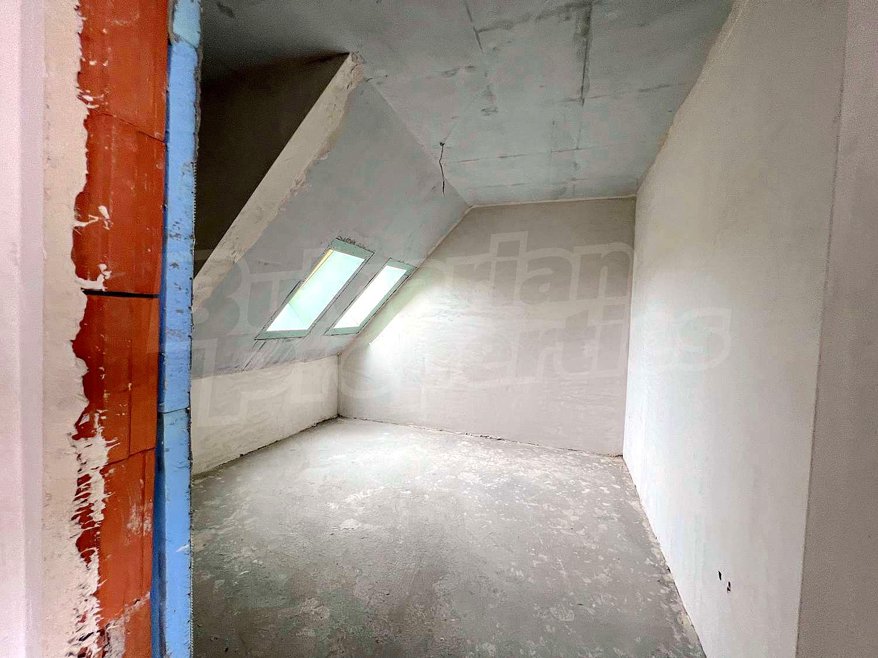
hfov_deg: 106.2
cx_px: 439
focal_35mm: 13
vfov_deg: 89.9
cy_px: 329
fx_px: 330
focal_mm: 1.57
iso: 80
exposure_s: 1/99
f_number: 1.8
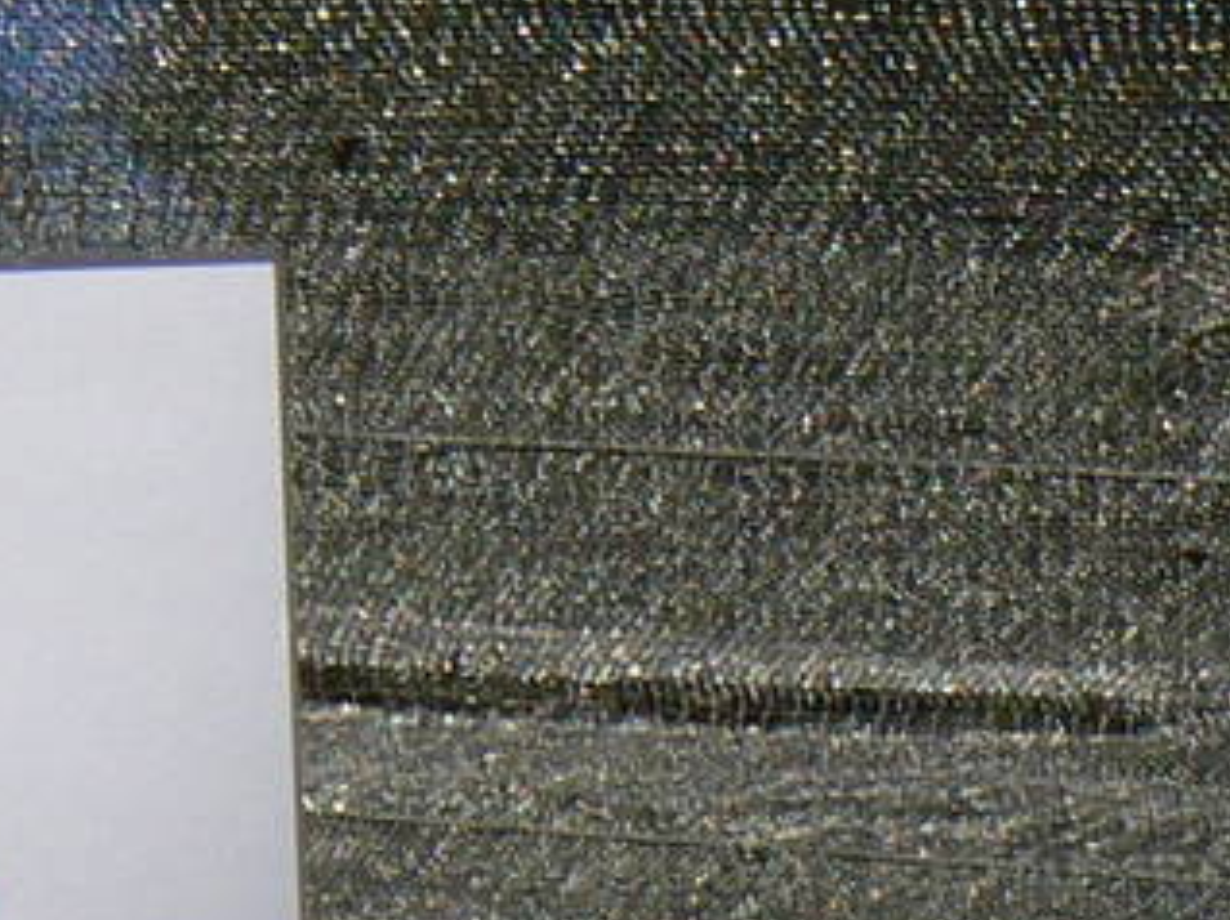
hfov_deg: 7.4
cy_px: 1743
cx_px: -658
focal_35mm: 262
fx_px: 9303
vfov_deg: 5.6
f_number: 8
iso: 80
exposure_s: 1/640
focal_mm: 8.7
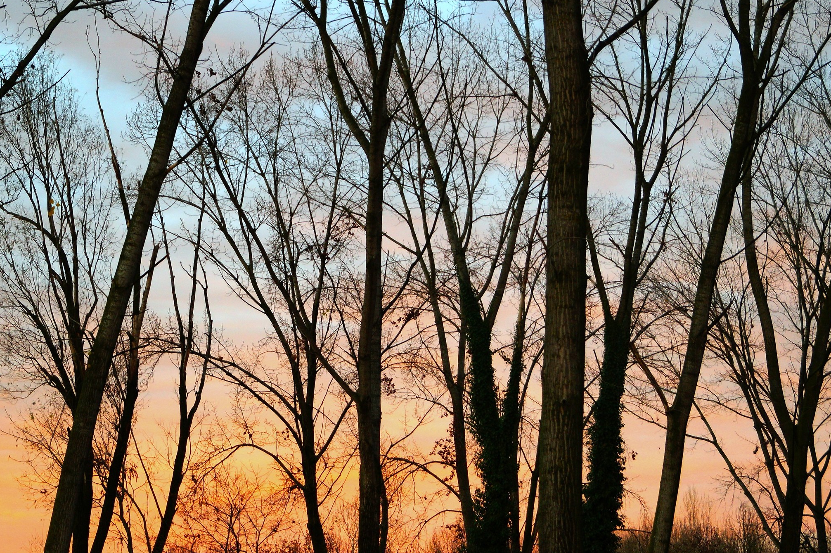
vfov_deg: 21.7
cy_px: 313
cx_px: 353
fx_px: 1444
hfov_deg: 32.1
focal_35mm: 63
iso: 200
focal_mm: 35
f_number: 5
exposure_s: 1/60
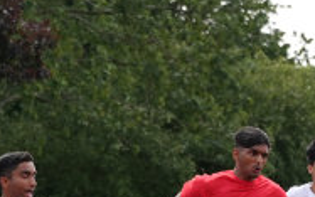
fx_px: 3208
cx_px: 157
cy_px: 349
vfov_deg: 3.5
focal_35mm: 374
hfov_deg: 5.6
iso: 250
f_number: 2.8
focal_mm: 67.1
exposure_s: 1/1600
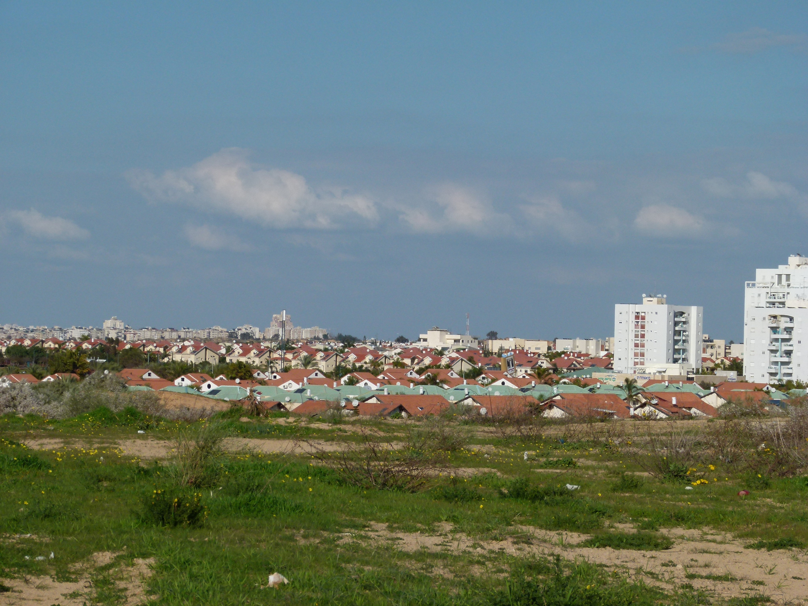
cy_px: 303
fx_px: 2684
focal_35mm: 115
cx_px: 404
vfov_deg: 12.9
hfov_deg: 17.1
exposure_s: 1/2000
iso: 100
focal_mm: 20.7
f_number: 4
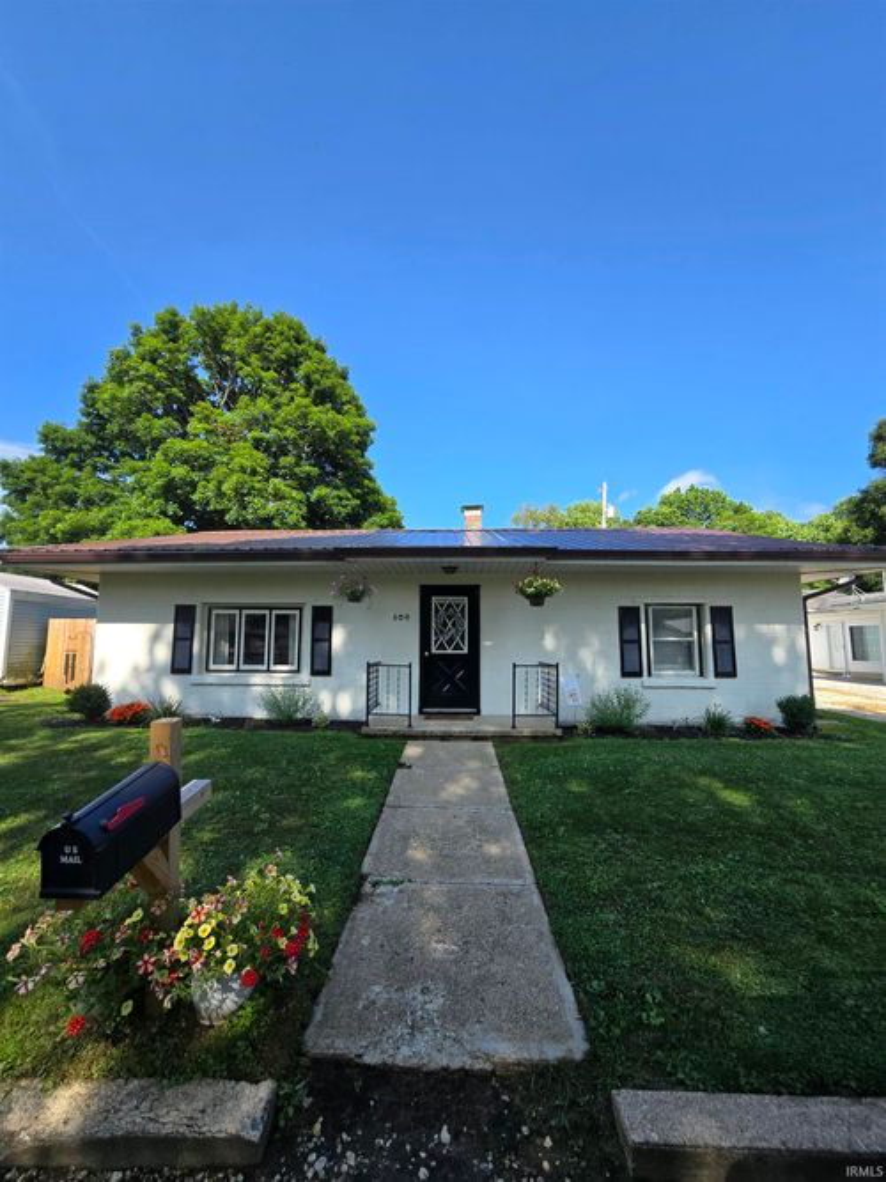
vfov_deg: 106.2
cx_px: 443
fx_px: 444
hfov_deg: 89.9
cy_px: 591
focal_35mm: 13
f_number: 2.2
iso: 50
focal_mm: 2.2
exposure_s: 1/968
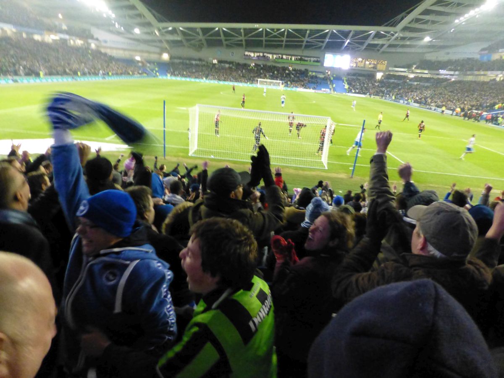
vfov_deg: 56.8
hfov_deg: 71.6
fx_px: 349
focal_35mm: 24
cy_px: 189
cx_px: 252
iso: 1600
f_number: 3.3
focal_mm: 4.3
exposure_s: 1/60
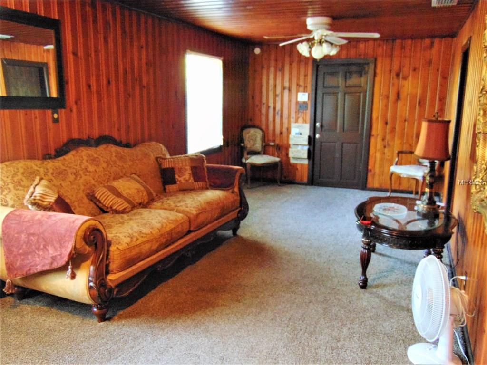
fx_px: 422
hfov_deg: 60.0
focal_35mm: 30
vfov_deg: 46.8
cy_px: 182
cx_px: 244
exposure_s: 1/10
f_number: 3.1
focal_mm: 5.4
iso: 400
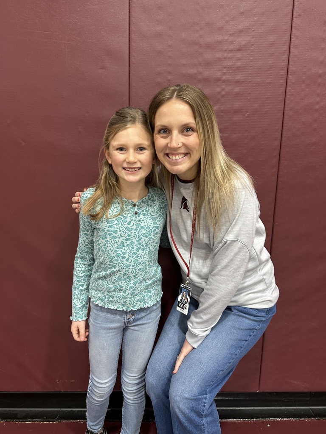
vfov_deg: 71.6
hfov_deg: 56.8
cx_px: 163
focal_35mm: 24
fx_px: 301
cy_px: 217
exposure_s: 1/89
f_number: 1.78
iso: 250
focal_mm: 6.86
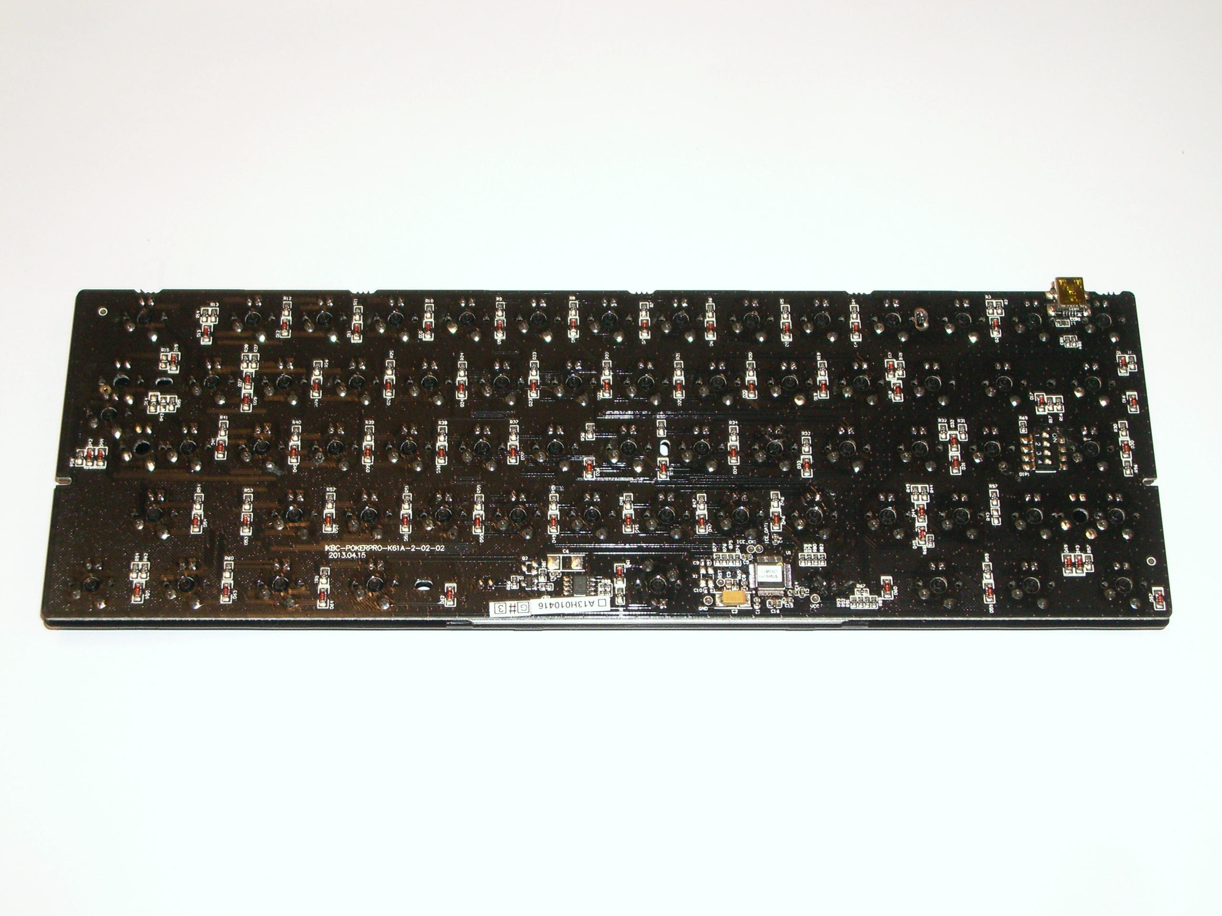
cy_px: 458
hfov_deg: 31.2
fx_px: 2189
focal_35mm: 62
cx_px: 611
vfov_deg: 23.7
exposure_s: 1/60
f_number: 3.5
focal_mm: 10.2
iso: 200
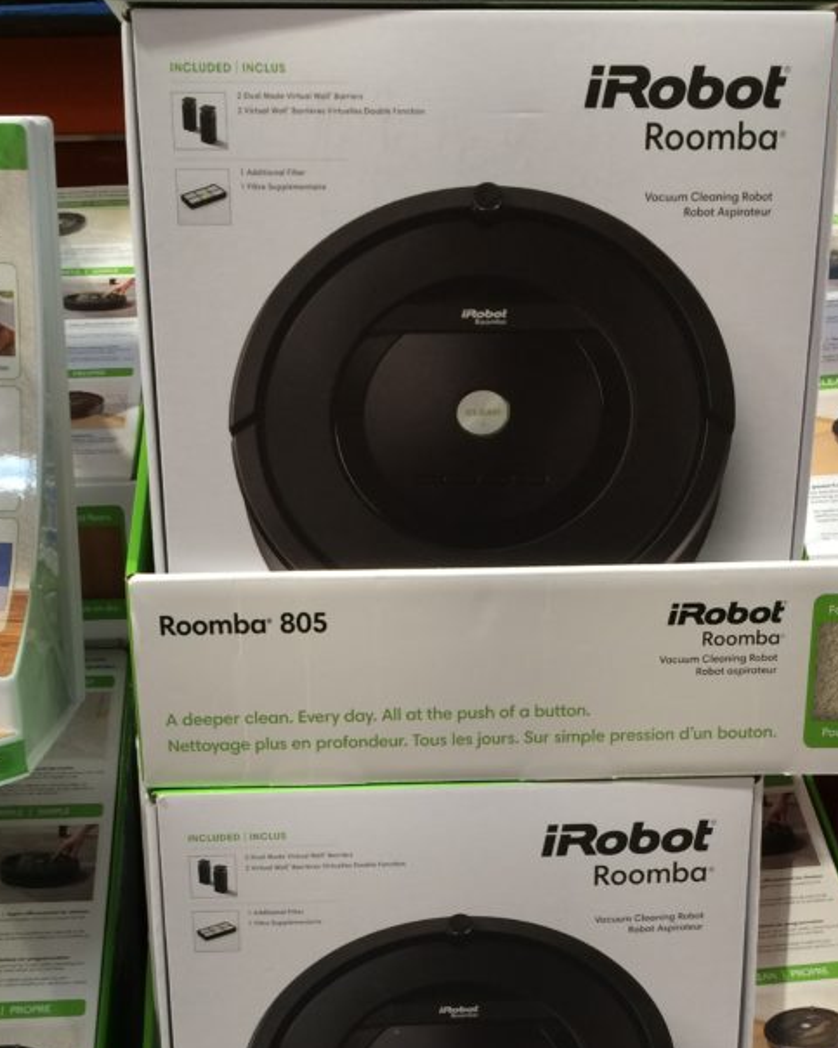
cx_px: 432
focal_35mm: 48
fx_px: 1488
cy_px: 793
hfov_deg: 31.4
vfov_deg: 37.8
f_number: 2.2
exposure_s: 1/33
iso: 125
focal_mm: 4.15
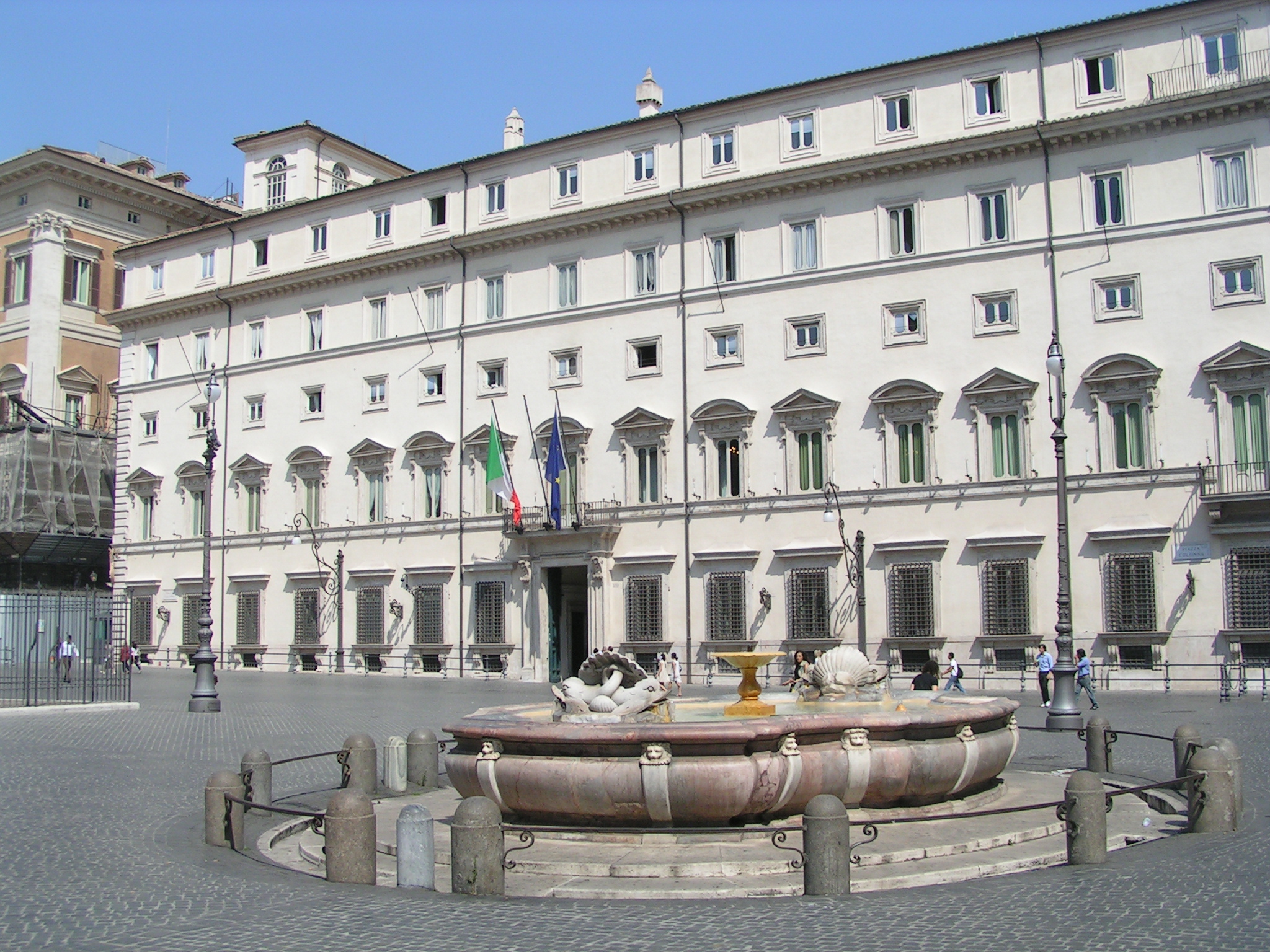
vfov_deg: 37.7
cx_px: 635
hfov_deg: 49.0
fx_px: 1394
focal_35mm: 38
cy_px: 476
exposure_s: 1/640
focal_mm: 5.8
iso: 50
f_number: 5.6
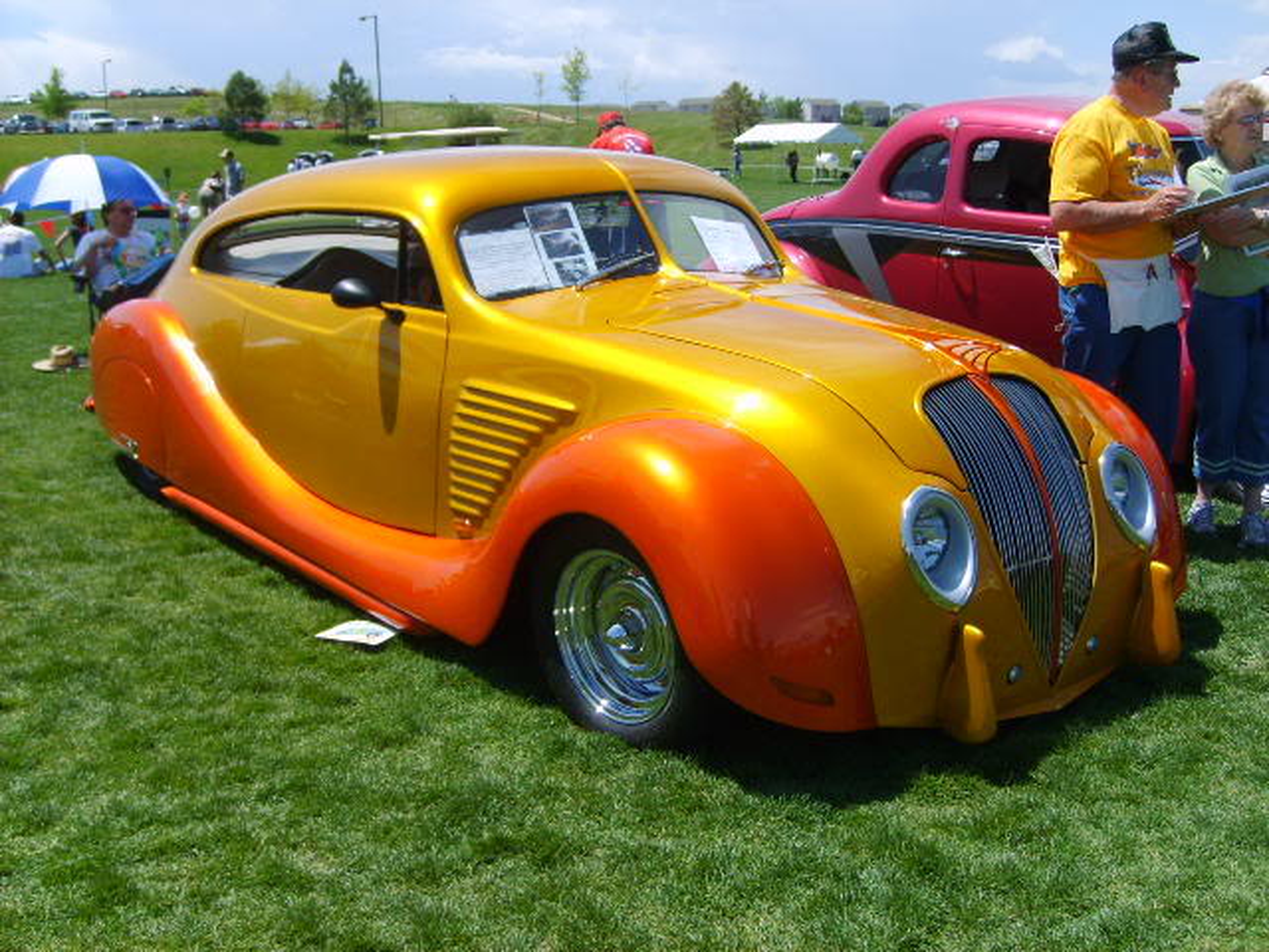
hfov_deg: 52.6
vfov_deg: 40.7
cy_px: 476
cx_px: 634
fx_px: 1283
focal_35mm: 35
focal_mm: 5.8
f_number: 2.8
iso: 50
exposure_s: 1/1000
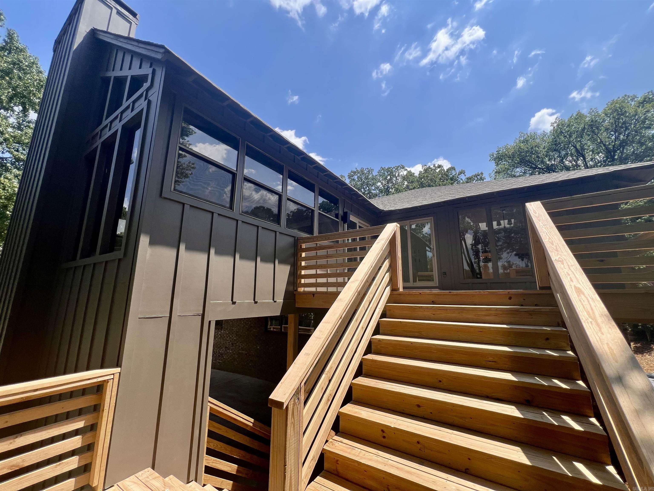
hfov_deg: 106.2
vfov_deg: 89.9
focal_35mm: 13
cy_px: 246
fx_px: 246
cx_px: 327
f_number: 1.8
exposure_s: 1/769
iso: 32
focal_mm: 1.57
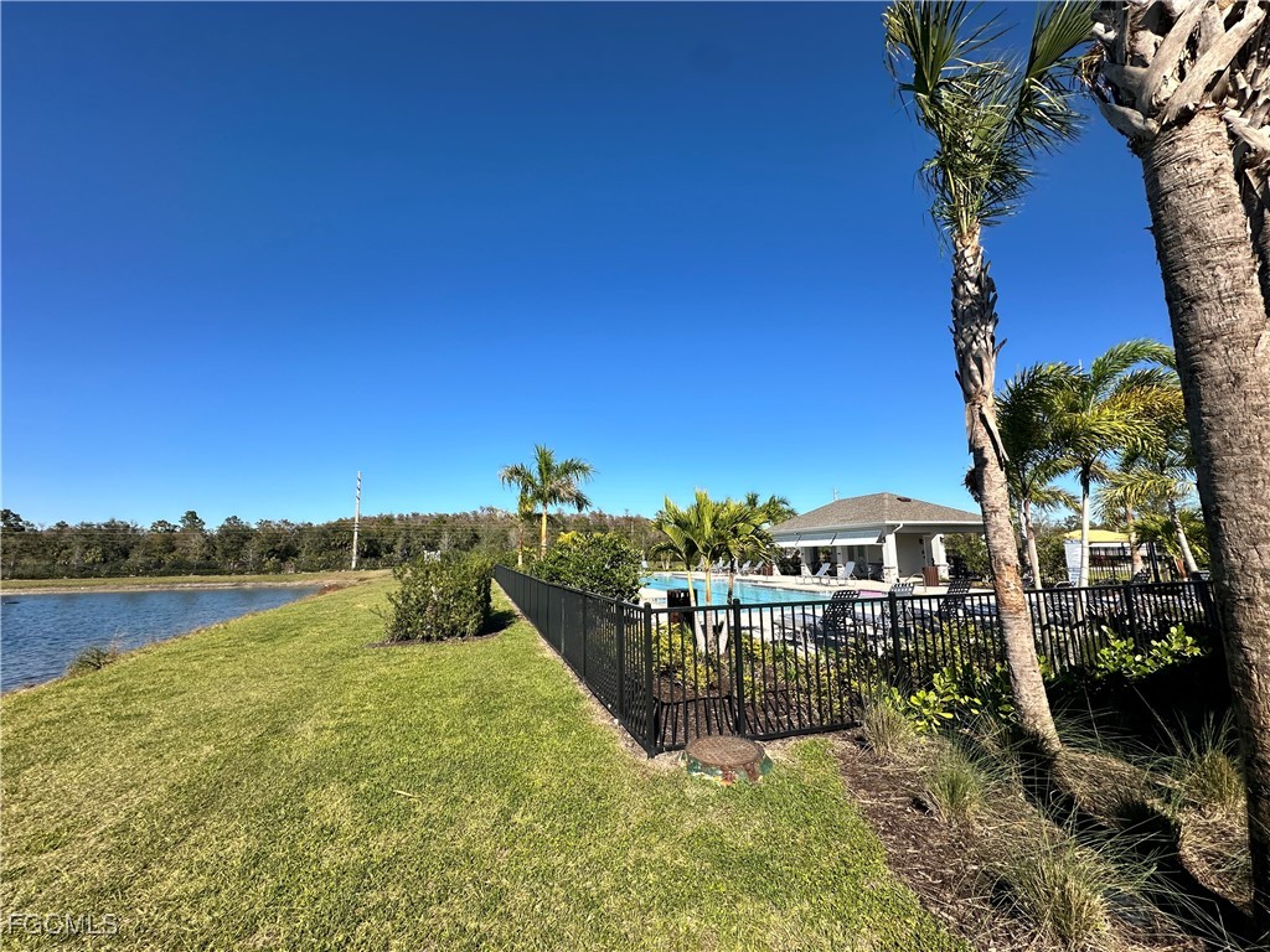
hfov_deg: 102.1
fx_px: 514
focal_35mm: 14
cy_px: 476
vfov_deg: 85.7
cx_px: 635
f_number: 2.2
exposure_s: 1/2506
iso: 50
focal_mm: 2.22
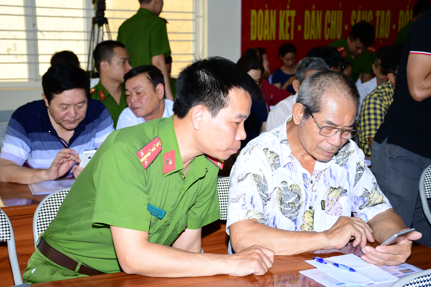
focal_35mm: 57
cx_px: 216
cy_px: 144
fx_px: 682
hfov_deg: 35.1
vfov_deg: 23.8
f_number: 4.2
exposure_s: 1/200
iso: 250
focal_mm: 38
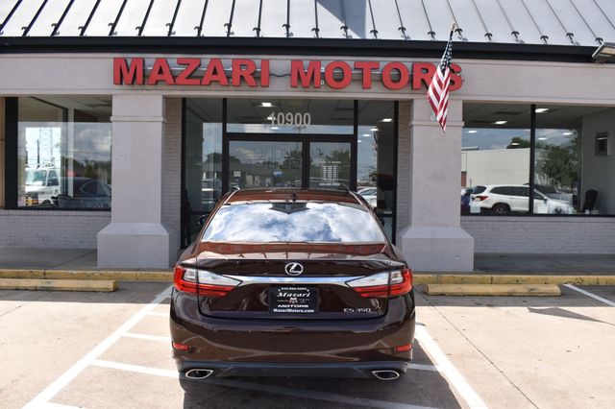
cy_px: 204
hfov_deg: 57.2
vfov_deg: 39.9
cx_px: 308
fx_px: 563
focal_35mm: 33
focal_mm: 22
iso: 200
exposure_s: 1/400
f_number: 8
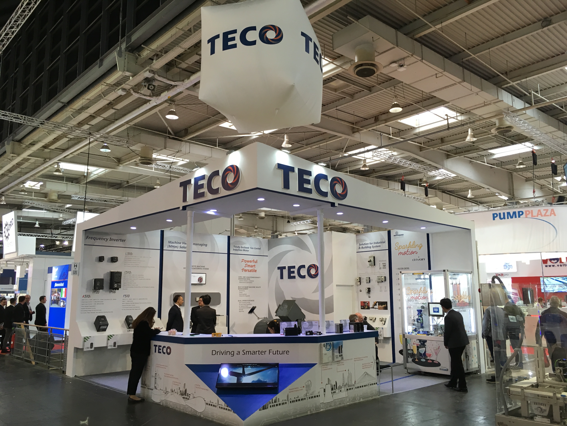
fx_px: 475
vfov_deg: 48.2
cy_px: 213
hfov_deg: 61.7
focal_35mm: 29
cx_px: 284
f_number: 2.2
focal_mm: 4.15
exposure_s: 1/33
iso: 50
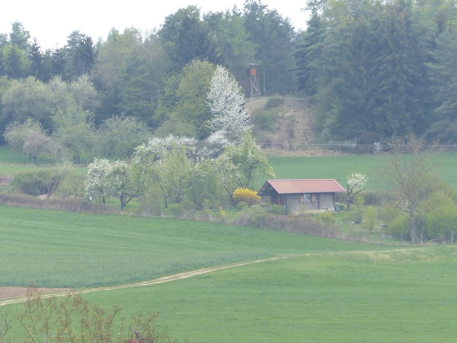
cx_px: 250
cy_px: 216
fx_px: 7841
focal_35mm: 594
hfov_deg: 3.3
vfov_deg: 2.5
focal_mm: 79.8
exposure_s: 1/160
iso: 100
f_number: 4
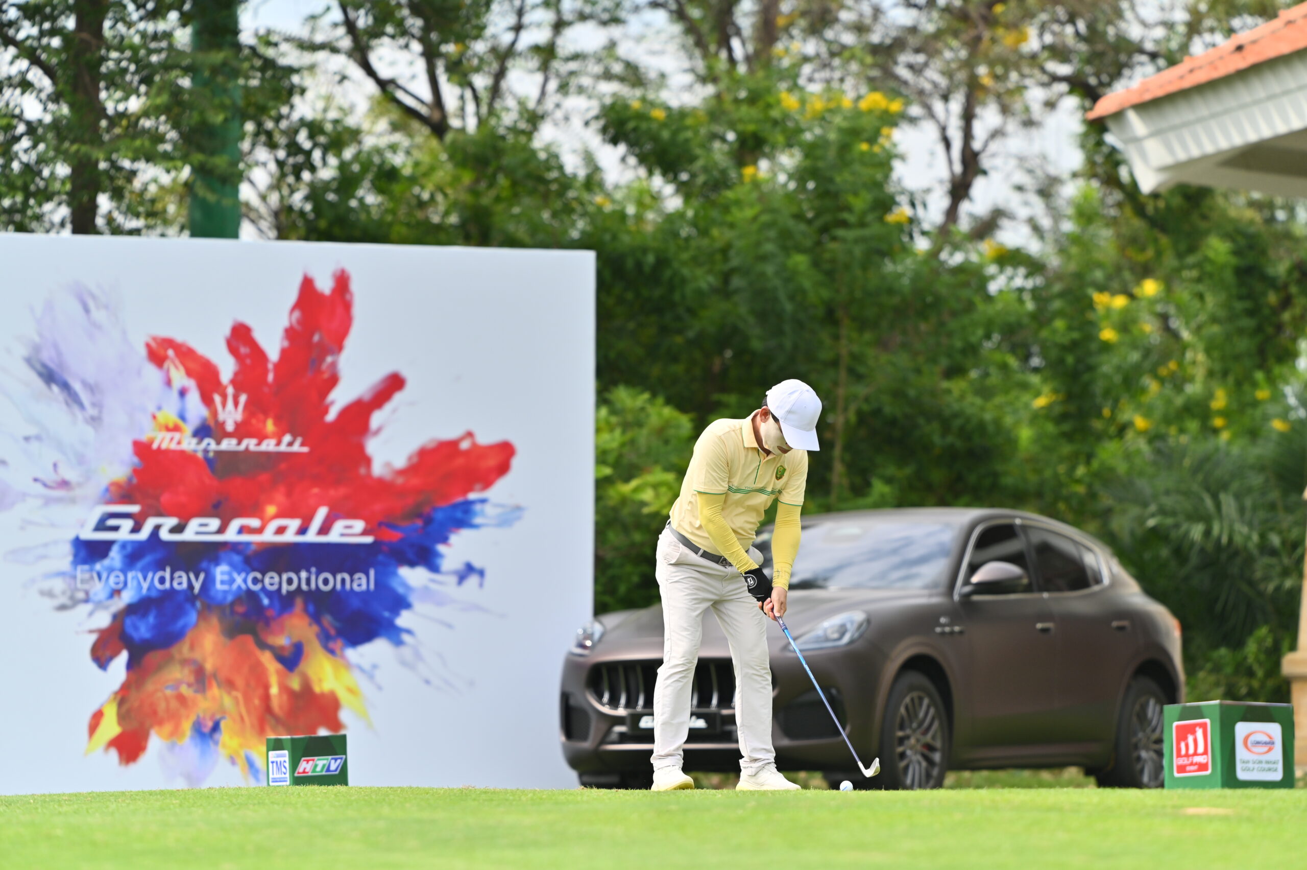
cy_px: 435
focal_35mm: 135
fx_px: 4898
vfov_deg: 10.1
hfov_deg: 15.2
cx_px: 654
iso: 100
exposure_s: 1/5000
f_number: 2.2
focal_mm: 135
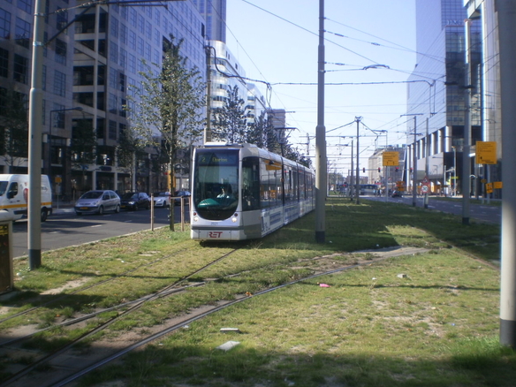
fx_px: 552
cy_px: 197
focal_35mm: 37
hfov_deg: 50.1
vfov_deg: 38.7
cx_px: 264
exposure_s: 1/400
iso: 100
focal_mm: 6.3
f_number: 4.6
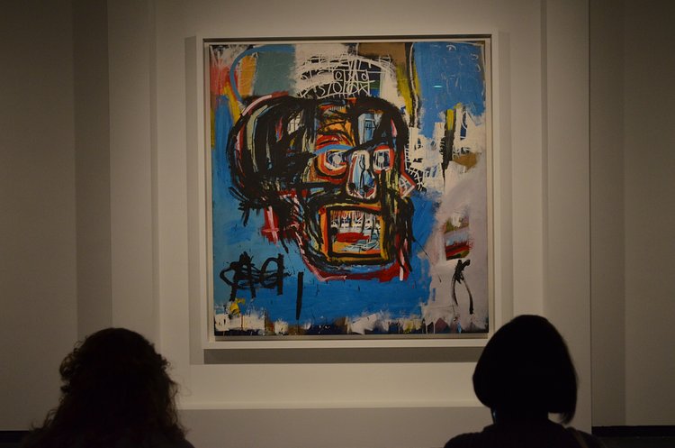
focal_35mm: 57
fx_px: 1067
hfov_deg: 35.1
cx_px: 338
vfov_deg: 23.7
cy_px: 224
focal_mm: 38
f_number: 5
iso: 1600
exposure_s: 1/30
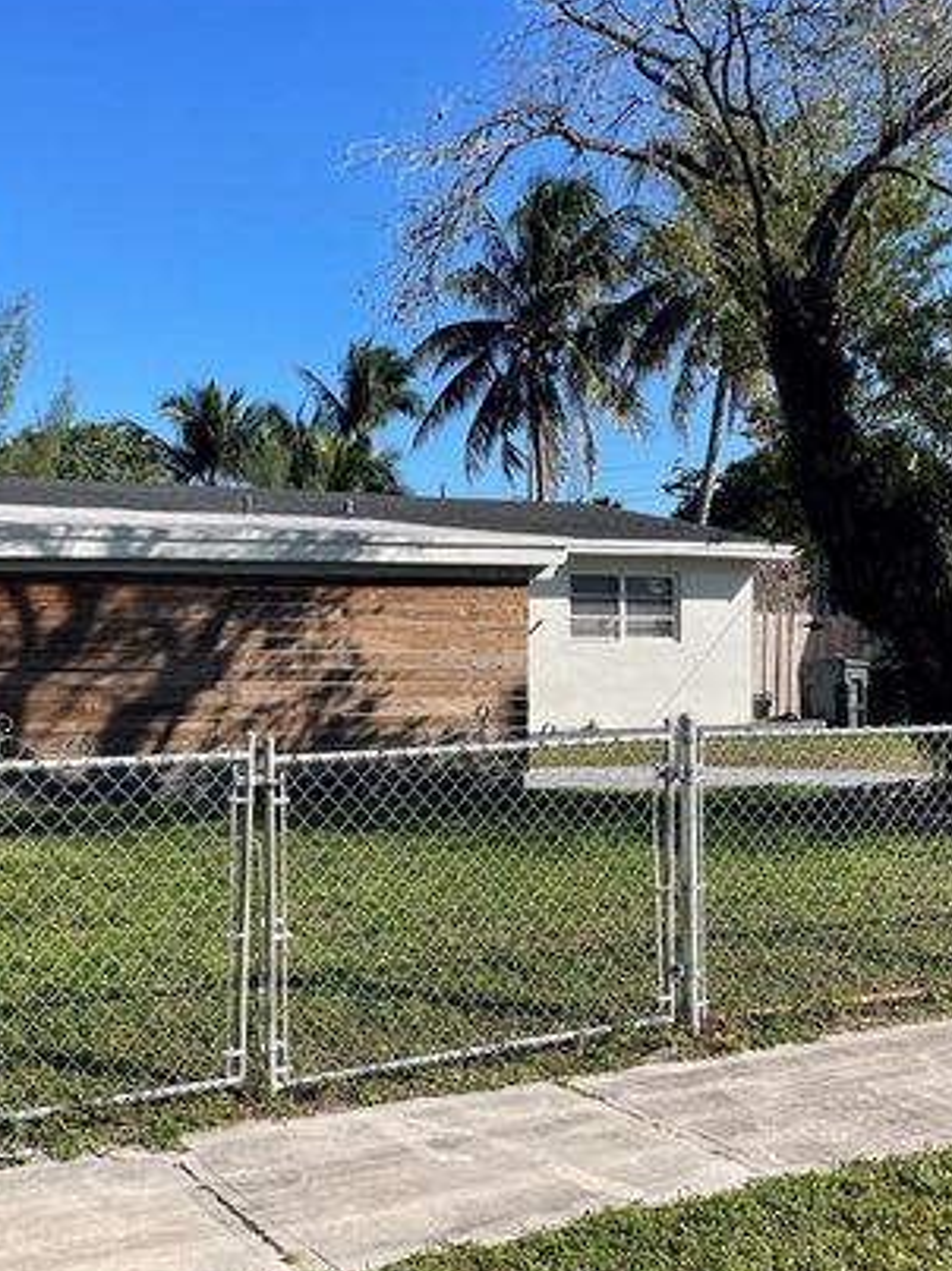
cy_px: 654
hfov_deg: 33.4
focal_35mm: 43
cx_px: 356
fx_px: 1578
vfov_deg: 43.9
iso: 32
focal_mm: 4.2
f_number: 1.6
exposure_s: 1/2882
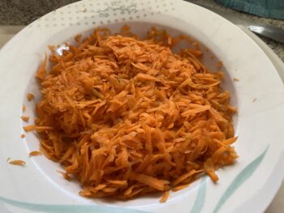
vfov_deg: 54.9
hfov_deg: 69.4
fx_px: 205
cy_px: 106
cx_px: 142
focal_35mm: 25
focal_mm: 4.25
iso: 125
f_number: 1.8
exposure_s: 1/92
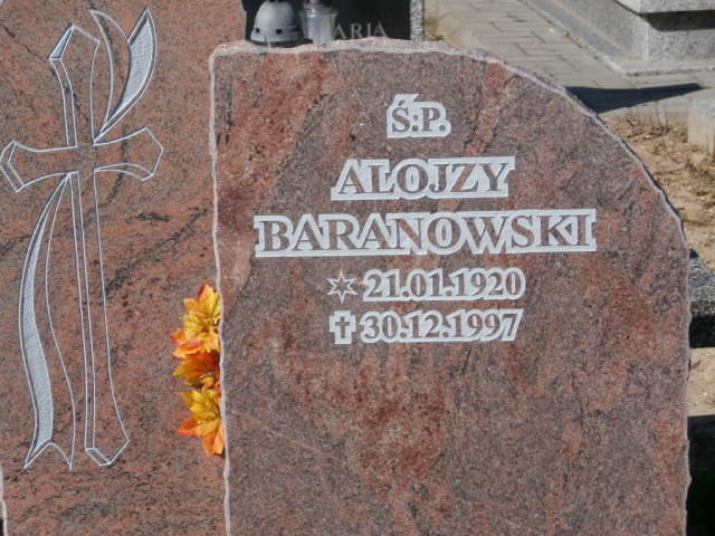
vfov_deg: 13.5
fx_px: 2272
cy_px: 268
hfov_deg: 17.9
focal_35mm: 110
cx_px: 358
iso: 100
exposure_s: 1/640
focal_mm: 19.54
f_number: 5.4
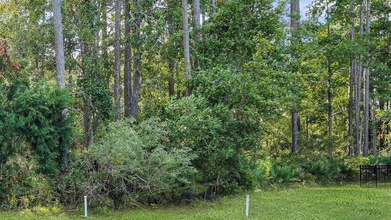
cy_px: 153
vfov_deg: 23.7
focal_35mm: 50
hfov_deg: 36.7
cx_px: -3
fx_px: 521
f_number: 9
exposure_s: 1/125
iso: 500
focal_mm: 19.5
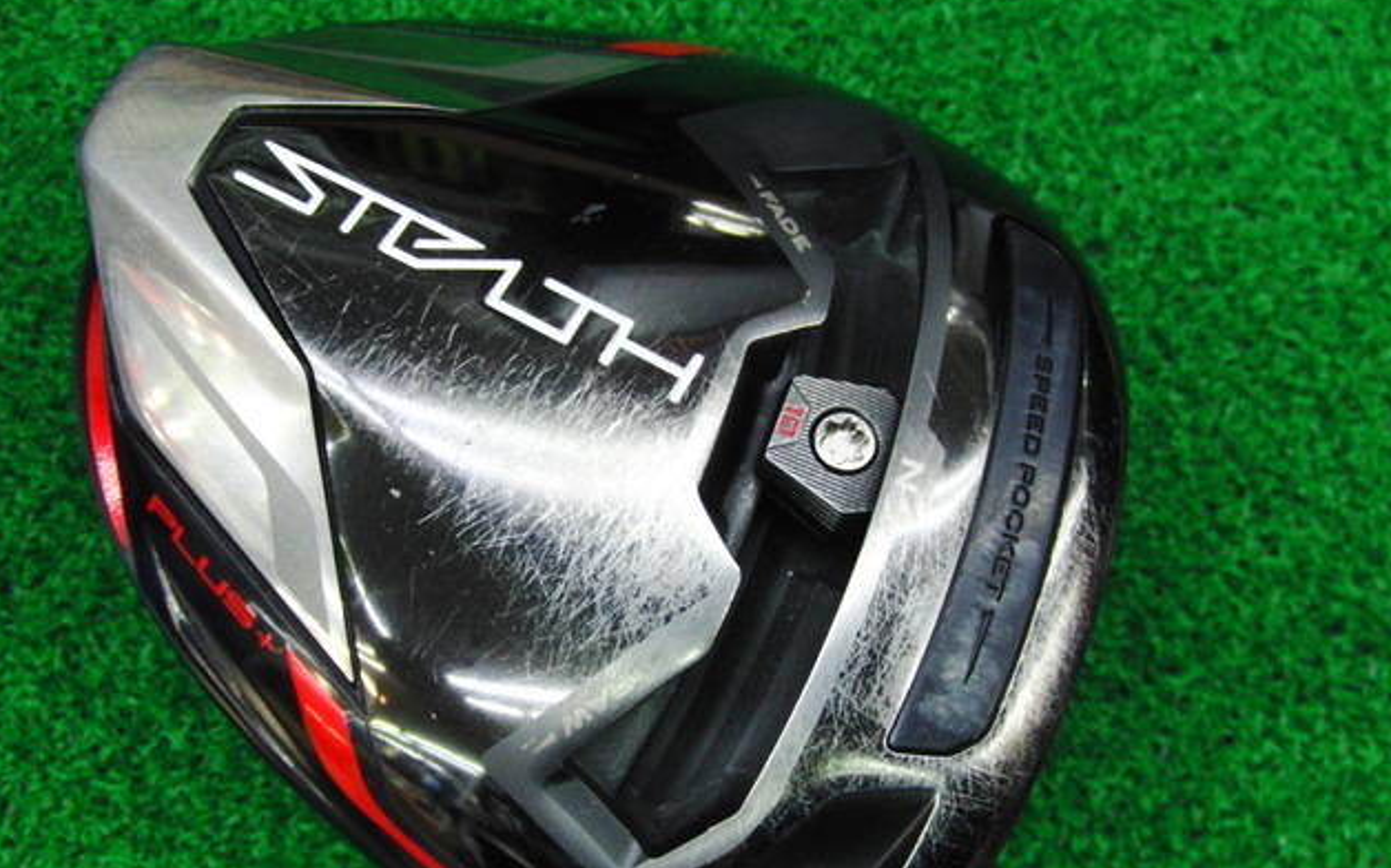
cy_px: 480
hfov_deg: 49.3
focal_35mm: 40
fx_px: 1516
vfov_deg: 31.9
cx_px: 687
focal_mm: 6.42
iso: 400
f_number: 3.6
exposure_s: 1/50
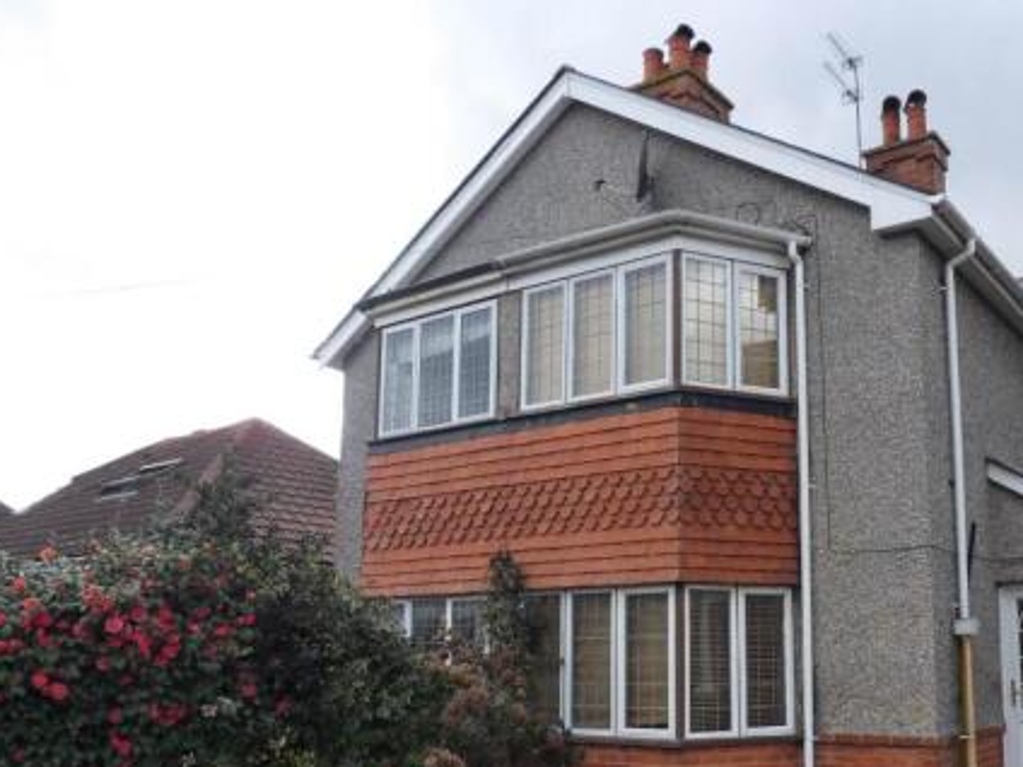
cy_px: 517
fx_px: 975
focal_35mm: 33
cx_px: 689
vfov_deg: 42.3
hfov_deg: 54.1
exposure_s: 1/90
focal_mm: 4.2
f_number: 7.5
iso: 80
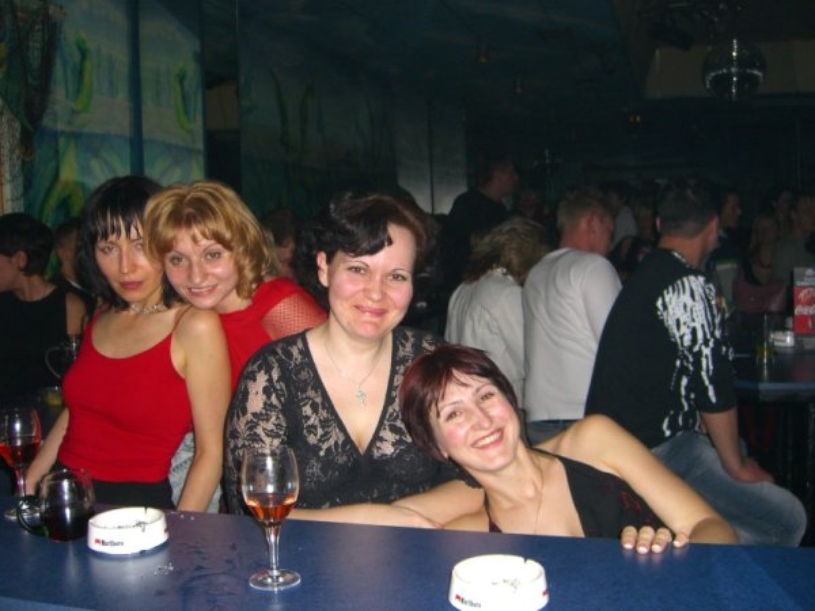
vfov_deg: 37.7
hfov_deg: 49.0
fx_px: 895
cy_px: 306
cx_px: 408
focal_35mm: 38
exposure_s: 1/60
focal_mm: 7.9
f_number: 2.8
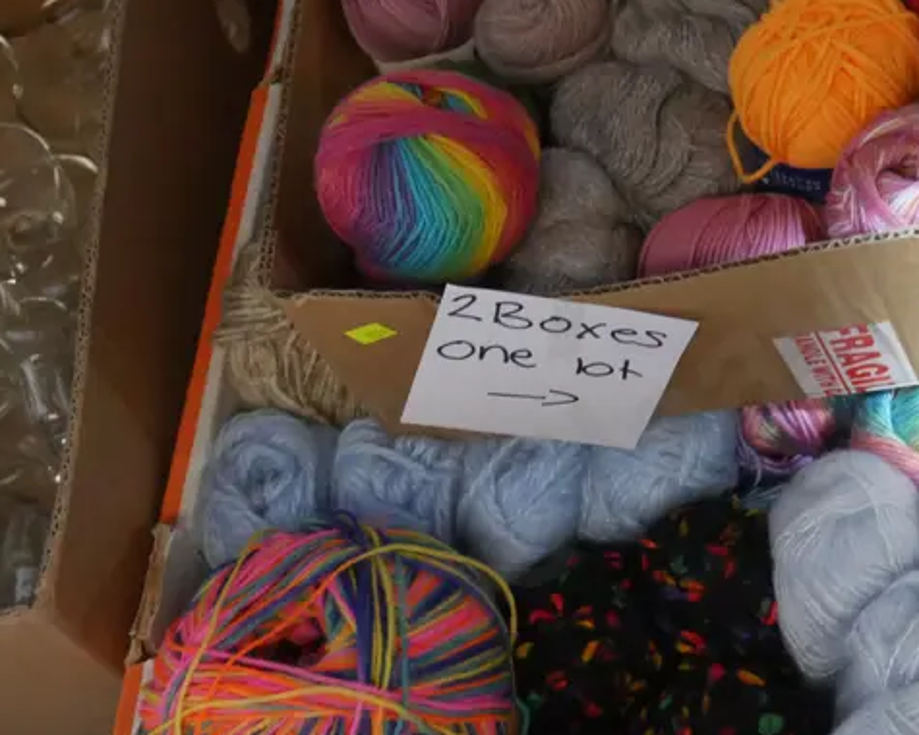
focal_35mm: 80
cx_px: 836
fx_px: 2176
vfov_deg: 19.2
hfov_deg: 23.2
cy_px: 309
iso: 3200
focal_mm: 19
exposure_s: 1/60
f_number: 4.1
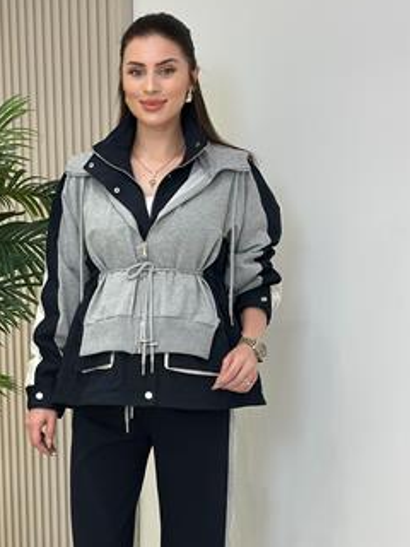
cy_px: 355
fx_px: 1263
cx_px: 161
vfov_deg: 24.3
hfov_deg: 18.4
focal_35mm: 80
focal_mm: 6.86
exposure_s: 1/139
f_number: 1.78
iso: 64
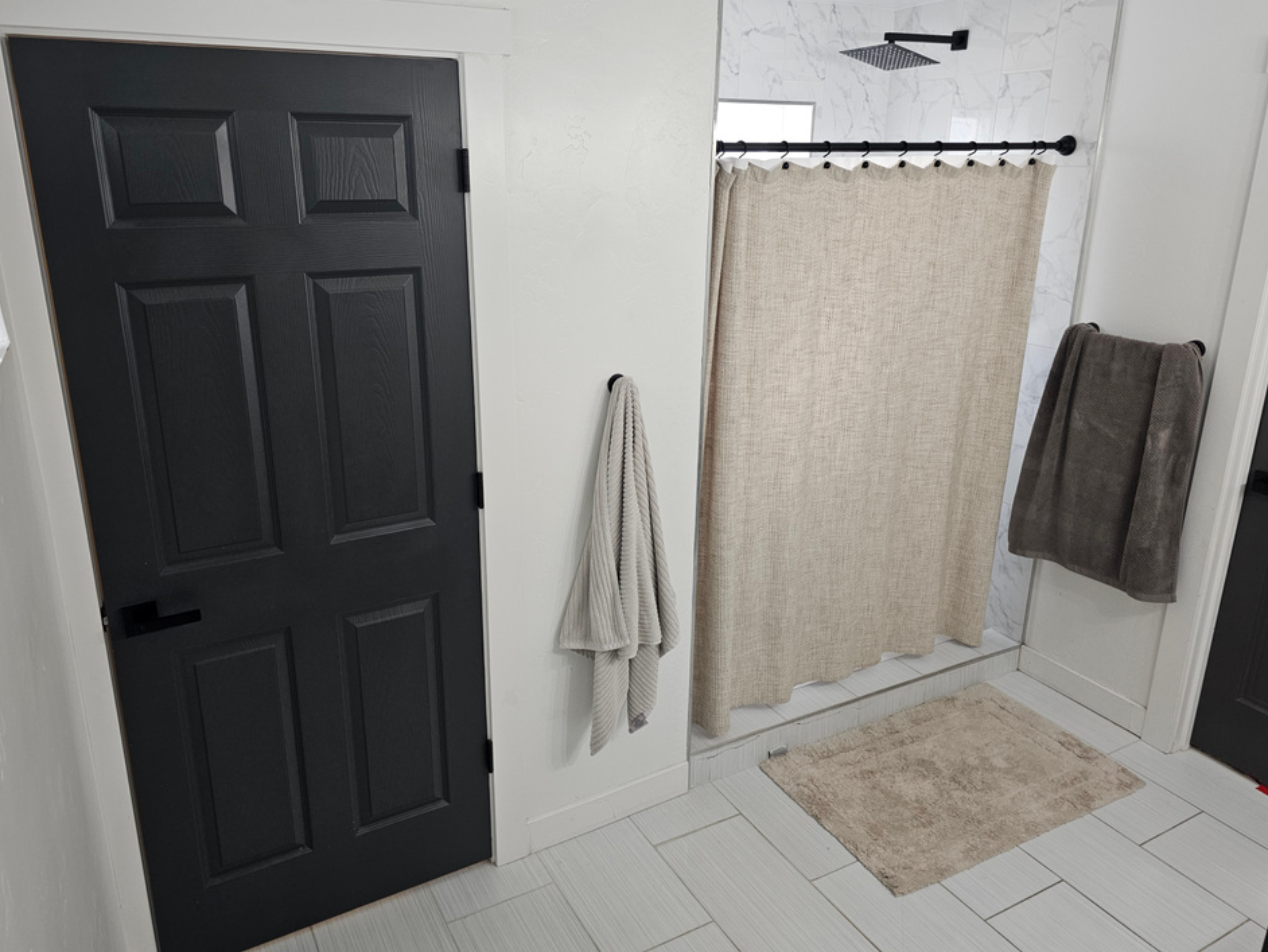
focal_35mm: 25
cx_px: 600
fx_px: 916
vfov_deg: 54.9
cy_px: 446
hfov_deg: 69.3
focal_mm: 6.3
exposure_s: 1/120
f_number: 1.7
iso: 200
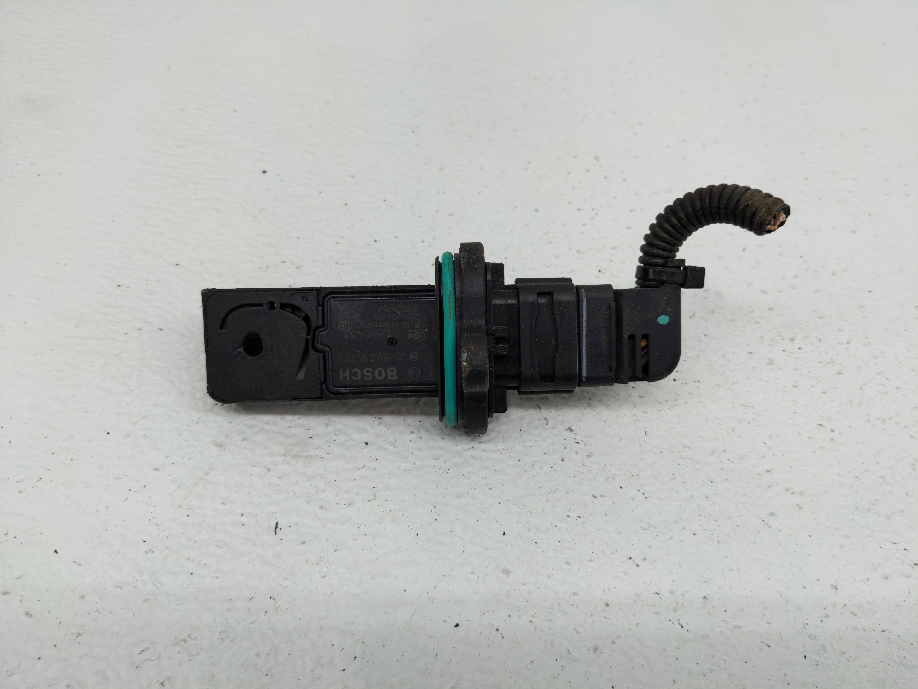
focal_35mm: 25
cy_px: 344
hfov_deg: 69.4
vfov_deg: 54.9
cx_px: 459
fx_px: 663
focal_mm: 4.38
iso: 68
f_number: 1.73
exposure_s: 1/120
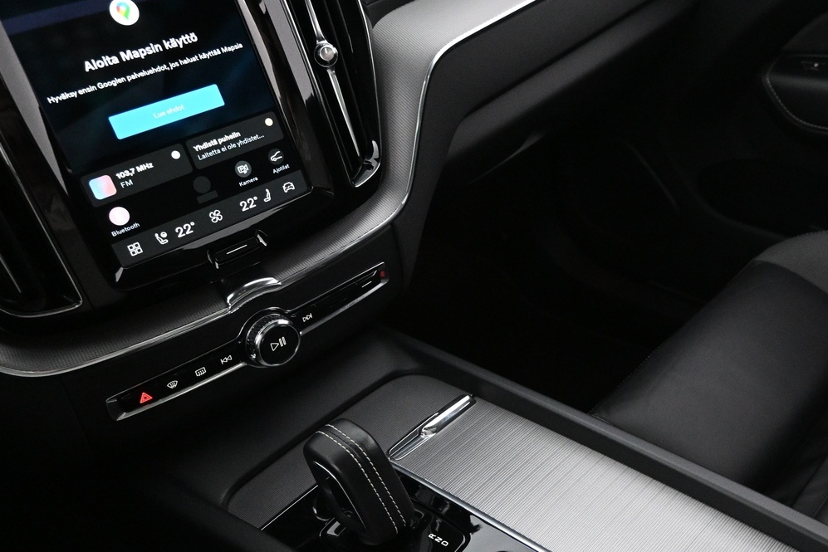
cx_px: 601
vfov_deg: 34.2
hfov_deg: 48.0
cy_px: 283
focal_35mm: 39
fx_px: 897
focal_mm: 16
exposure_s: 1/60
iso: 3200
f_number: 3.5
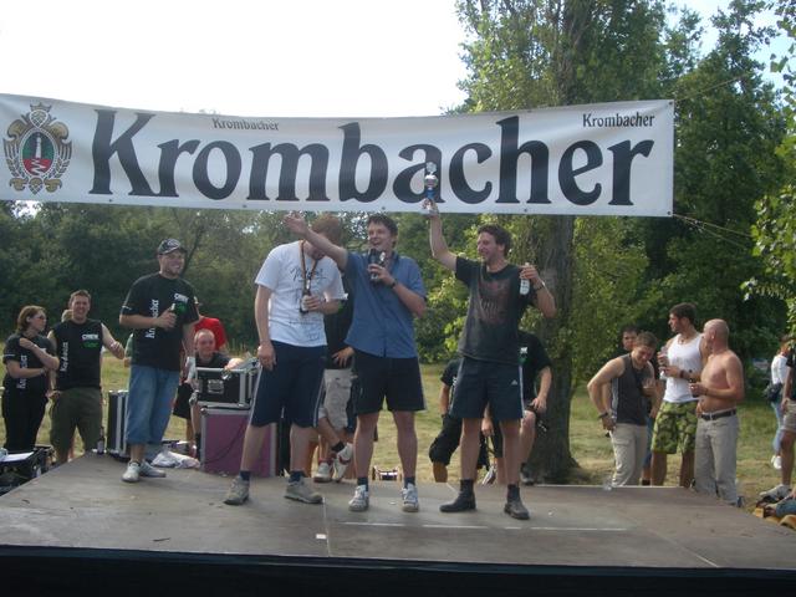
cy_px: 298
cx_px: 398
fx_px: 943
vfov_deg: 35.1
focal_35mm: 41
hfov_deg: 45.8
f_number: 2.8
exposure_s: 1/320
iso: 50
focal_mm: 6.8
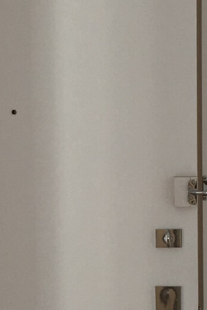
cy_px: 256
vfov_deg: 13.9
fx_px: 1268
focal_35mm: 147
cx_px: 53
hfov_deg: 9.3
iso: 32
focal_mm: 4.15
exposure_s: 1/40
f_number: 2.2
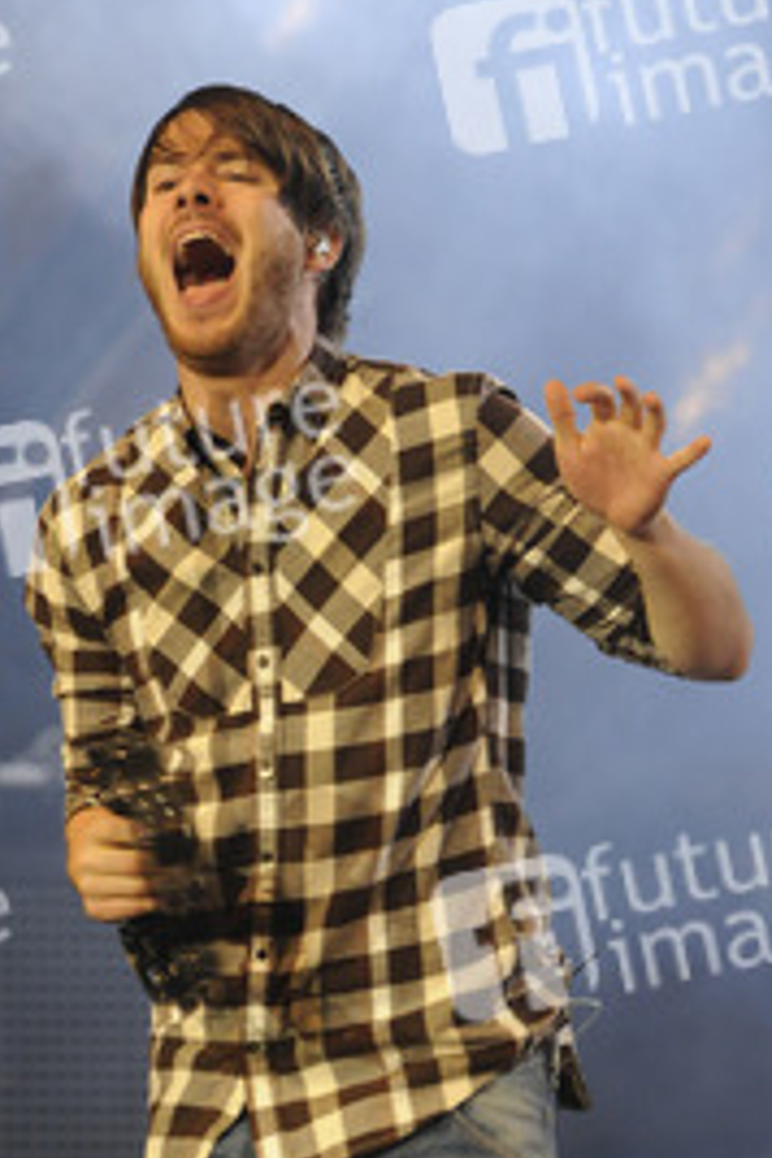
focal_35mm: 217
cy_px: 703
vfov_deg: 9.5
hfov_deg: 6.3
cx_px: 260
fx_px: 6980
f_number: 6.3
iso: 3200
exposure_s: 1/200
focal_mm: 145
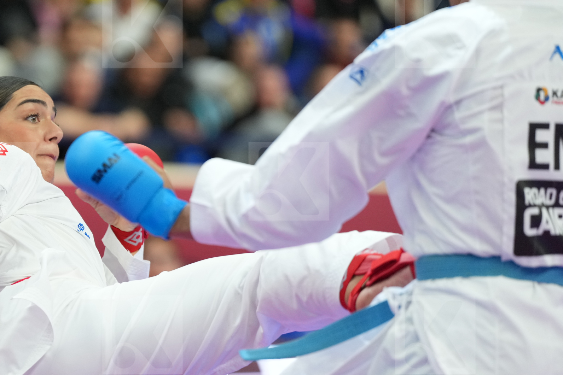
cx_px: 143
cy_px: 182
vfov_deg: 4.4
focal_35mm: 314
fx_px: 4910
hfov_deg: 6.6
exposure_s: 1/1000
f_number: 2.8
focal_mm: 200
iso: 2500
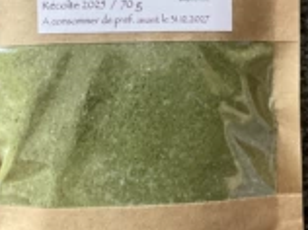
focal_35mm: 92
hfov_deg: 21.3
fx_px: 817
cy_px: 67
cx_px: 162
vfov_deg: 16.0
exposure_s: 1/60
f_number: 1.8
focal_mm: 3
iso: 250
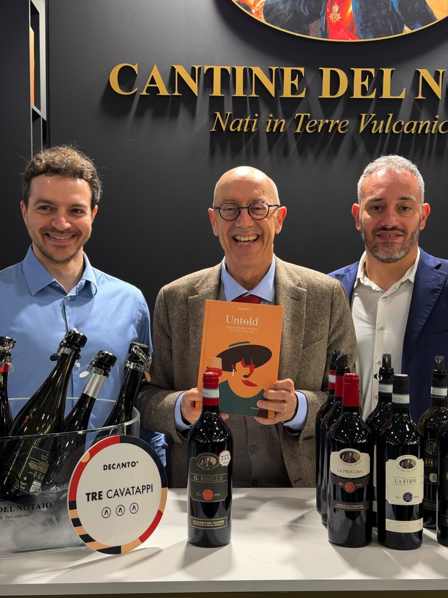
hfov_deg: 30.3
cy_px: 299
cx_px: 224
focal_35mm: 48
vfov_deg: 39.7
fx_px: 828
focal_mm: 6.76
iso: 100
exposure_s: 1/50
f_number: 1.78
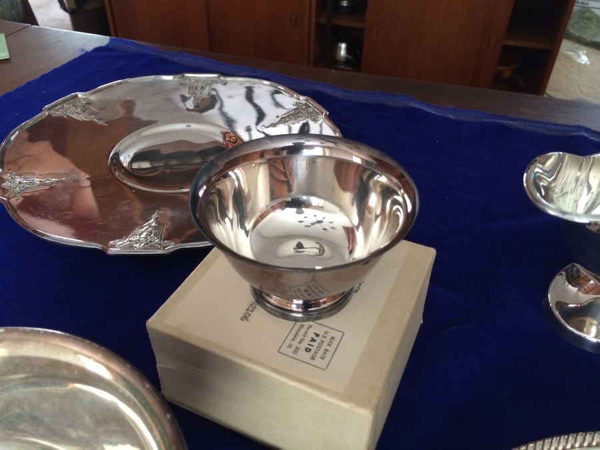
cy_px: 225
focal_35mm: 30
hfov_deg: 60.0
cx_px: 300
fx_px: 520
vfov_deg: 46.8
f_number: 2.2
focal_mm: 4.12
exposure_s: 1/17
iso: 320
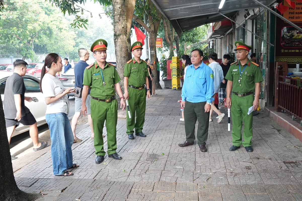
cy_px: 100
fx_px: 302
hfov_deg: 53.1
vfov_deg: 36.9
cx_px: 151
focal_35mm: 36
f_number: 5
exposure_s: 1/160
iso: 1000
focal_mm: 24
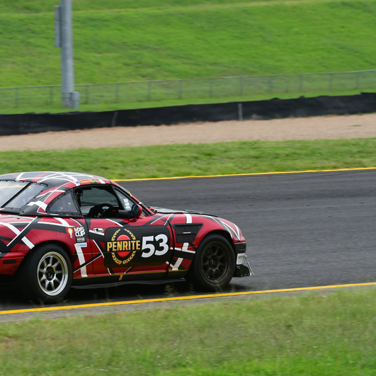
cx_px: 123
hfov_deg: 4.6
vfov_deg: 4.6
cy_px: 188
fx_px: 4719
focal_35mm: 384
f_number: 11
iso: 640
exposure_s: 1/640
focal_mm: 200
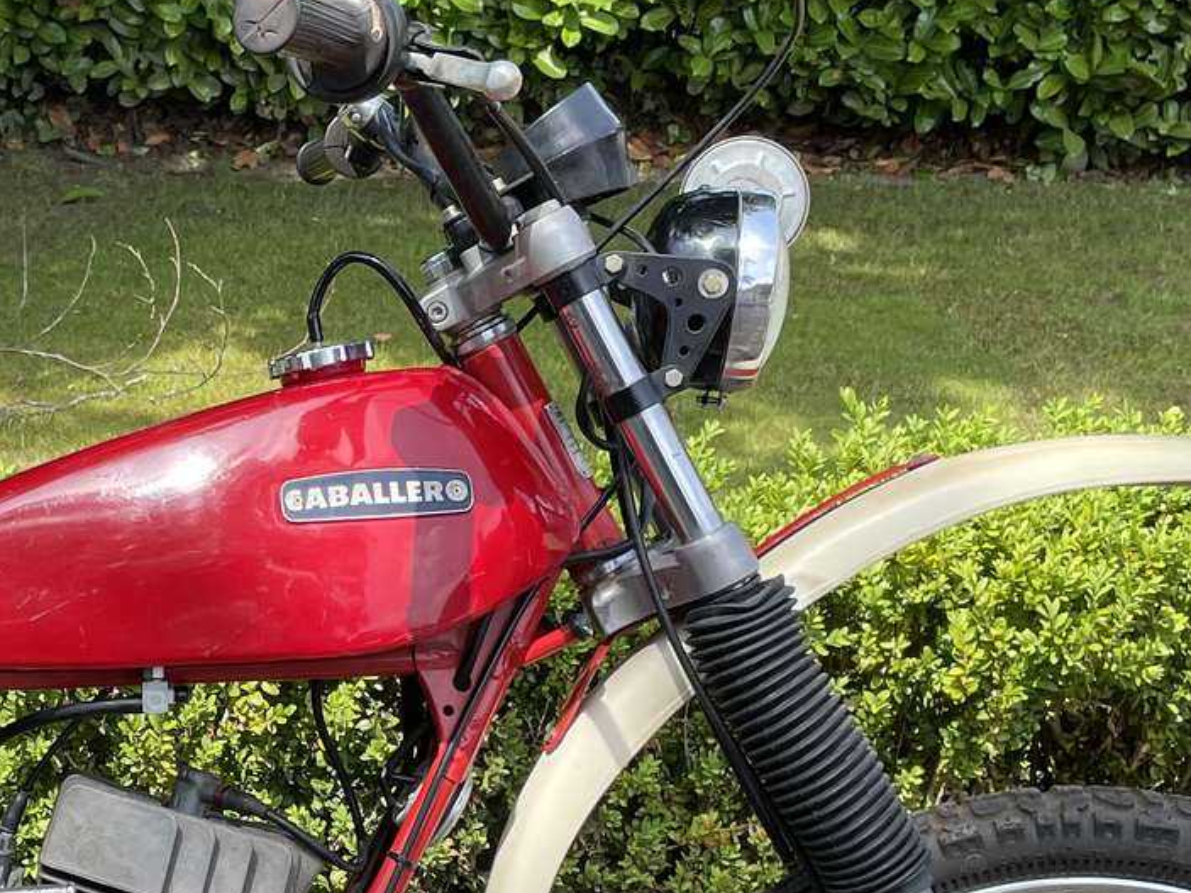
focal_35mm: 74
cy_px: 790
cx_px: 93
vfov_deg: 19.6
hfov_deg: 25.4
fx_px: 2546
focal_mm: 4.2
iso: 32
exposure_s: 1/734
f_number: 1.6
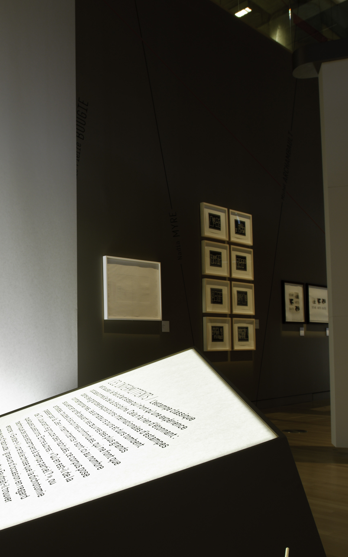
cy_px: 333
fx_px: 577
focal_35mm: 38
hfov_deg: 32.4
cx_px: 57
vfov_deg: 51.2
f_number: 8
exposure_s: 1/2
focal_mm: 19
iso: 100
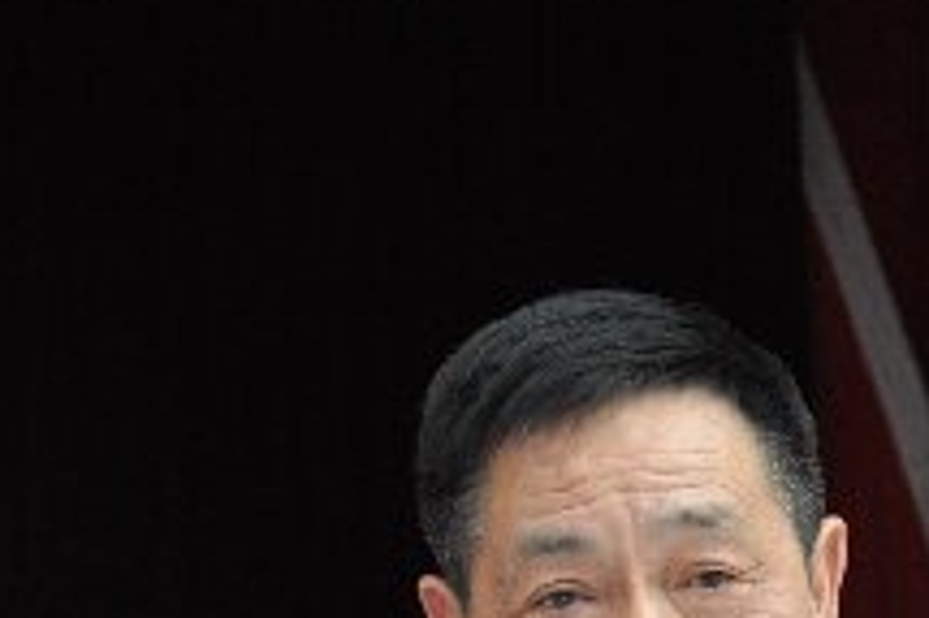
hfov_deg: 12.2
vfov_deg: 8.0
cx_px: 655
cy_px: 834
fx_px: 4332
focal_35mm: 168
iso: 1600
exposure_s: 1/30
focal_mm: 40
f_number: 4.5
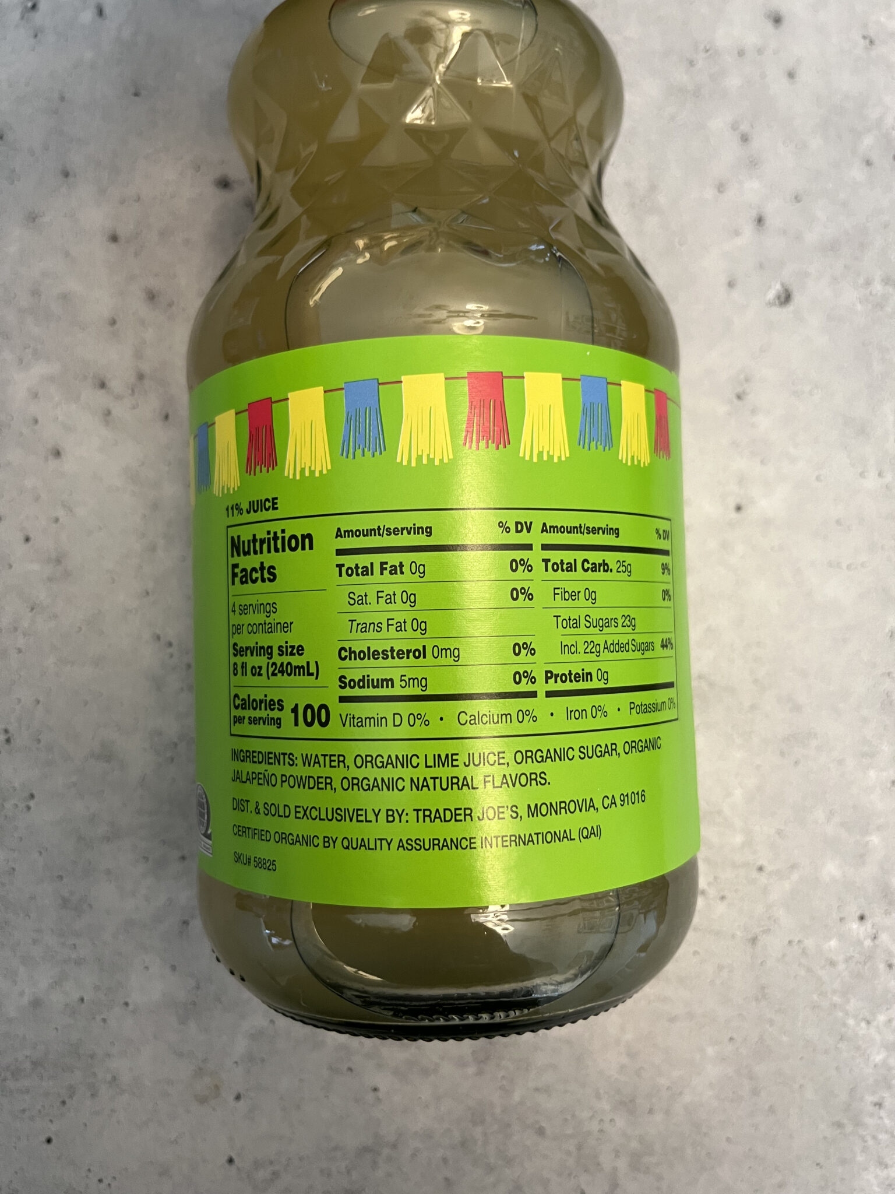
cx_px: 448
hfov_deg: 53.1
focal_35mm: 26
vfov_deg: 67.3
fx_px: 896
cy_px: 597
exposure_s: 1/60
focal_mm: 5.1
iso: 160
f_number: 1.6
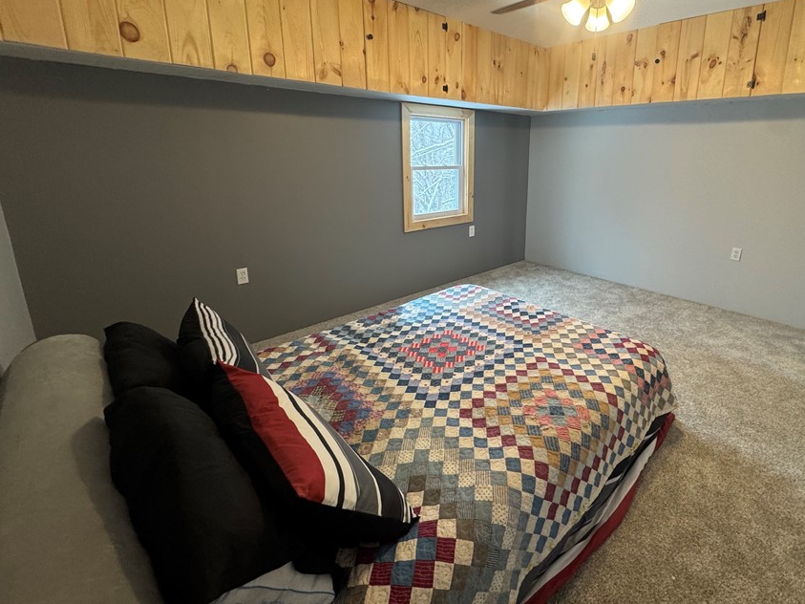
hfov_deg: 90.0
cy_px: 238
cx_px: 479
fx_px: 395
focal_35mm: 17
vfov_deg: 73.8
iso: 200
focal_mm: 2.22
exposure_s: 1/60
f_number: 2.2
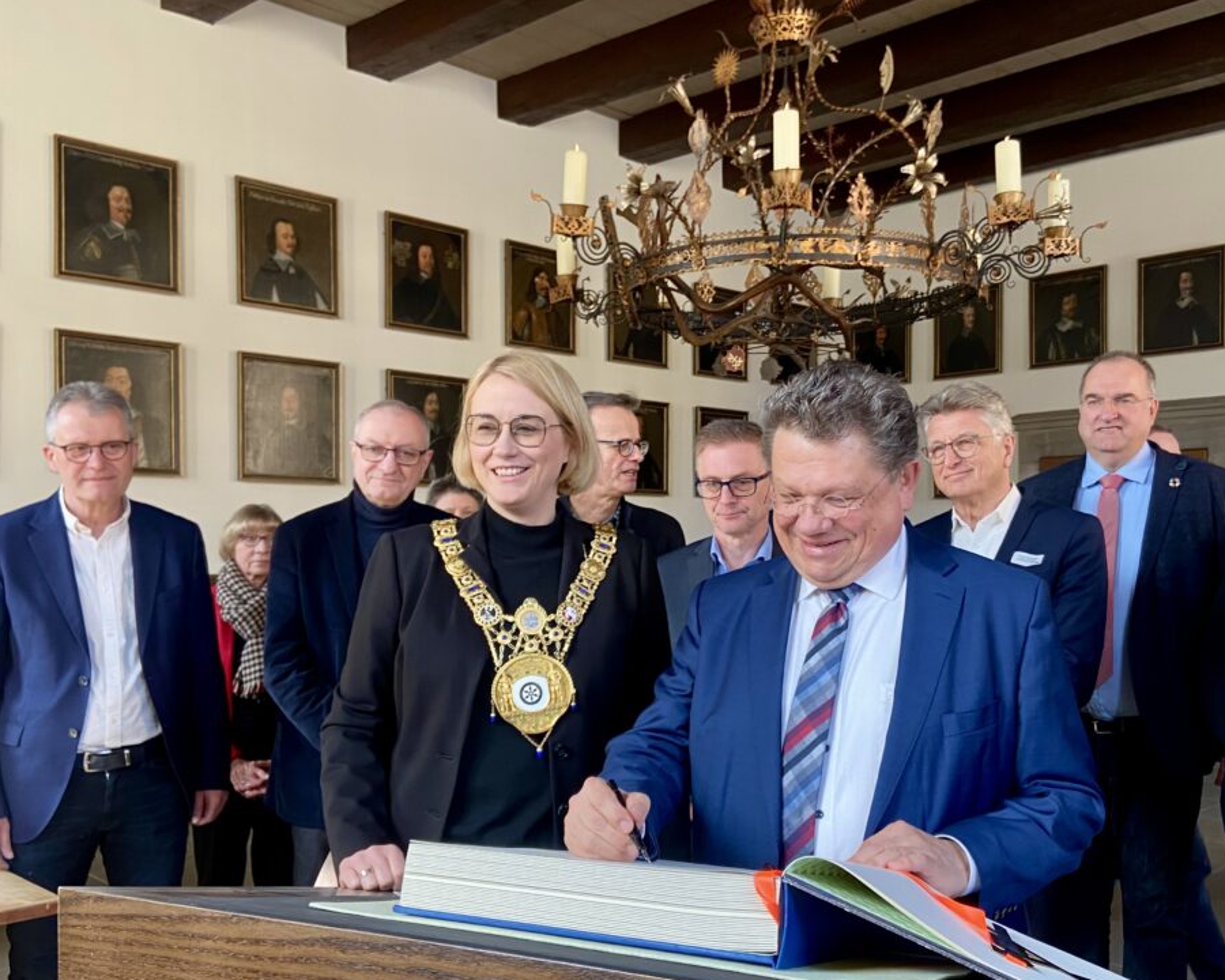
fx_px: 1196
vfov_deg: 44.5
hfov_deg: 54.0
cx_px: 701
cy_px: 540
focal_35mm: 33
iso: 125
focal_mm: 4.25
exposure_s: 1/80
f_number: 1.8
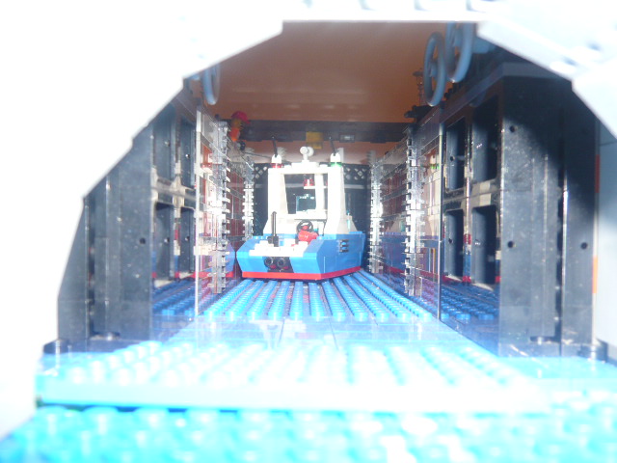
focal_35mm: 33
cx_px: 308
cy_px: 232
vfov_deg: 42.9
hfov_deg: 55.4
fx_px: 588
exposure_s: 1/30
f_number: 2.8
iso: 100
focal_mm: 4.6
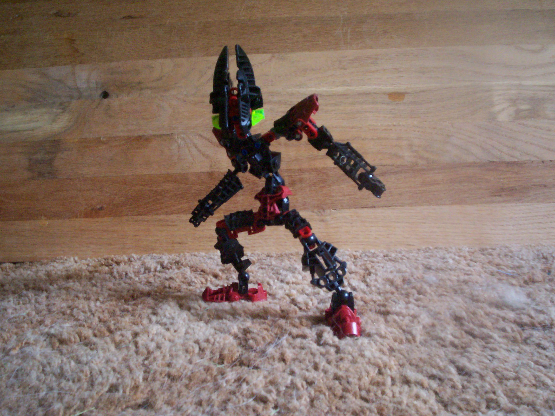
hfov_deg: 51.4
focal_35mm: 36
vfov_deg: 39.7
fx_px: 577
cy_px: 208
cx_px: 278
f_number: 4.5
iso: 281
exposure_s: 1/8
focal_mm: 5.9
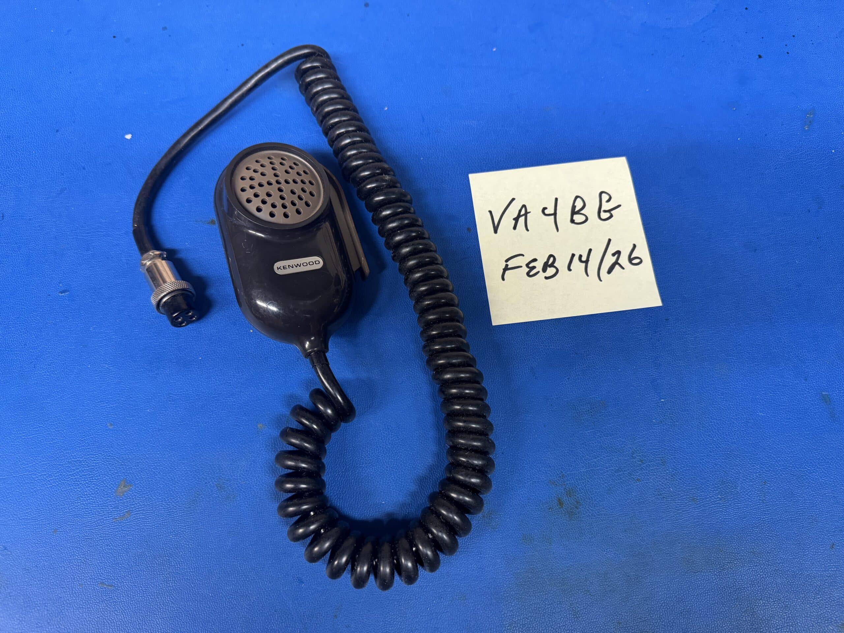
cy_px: 316
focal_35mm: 24
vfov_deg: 56.8
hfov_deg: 71.6
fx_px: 585
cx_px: 422
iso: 400
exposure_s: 1/60
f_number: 1.78
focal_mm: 6.76
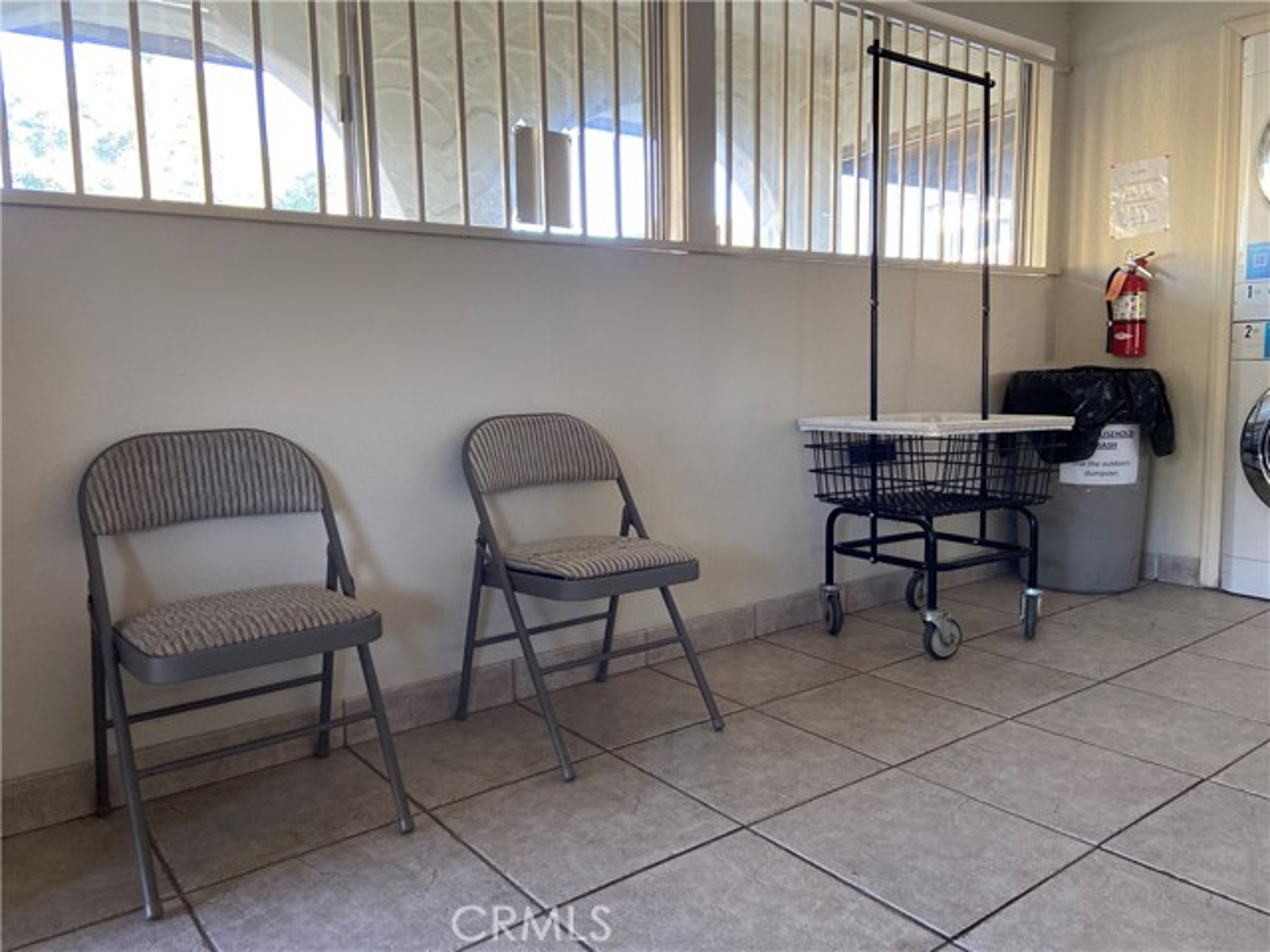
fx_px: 954
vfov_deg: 53.1
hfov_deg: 67.3
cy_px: 476
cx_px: 635
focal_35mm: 26
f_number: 1.8
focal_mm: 4.25
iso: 250
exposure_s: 1/60
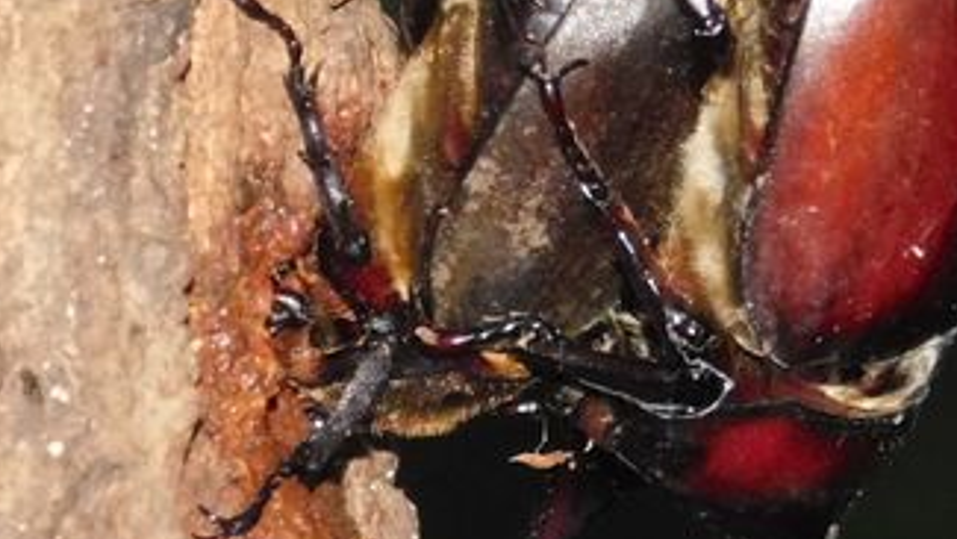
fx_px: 29951
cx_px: 660
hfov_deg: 1.8
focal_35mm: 1180
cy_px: 194
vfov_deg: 1.0
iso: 1250
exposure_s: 1/125
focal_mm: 78.1
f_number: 5.9
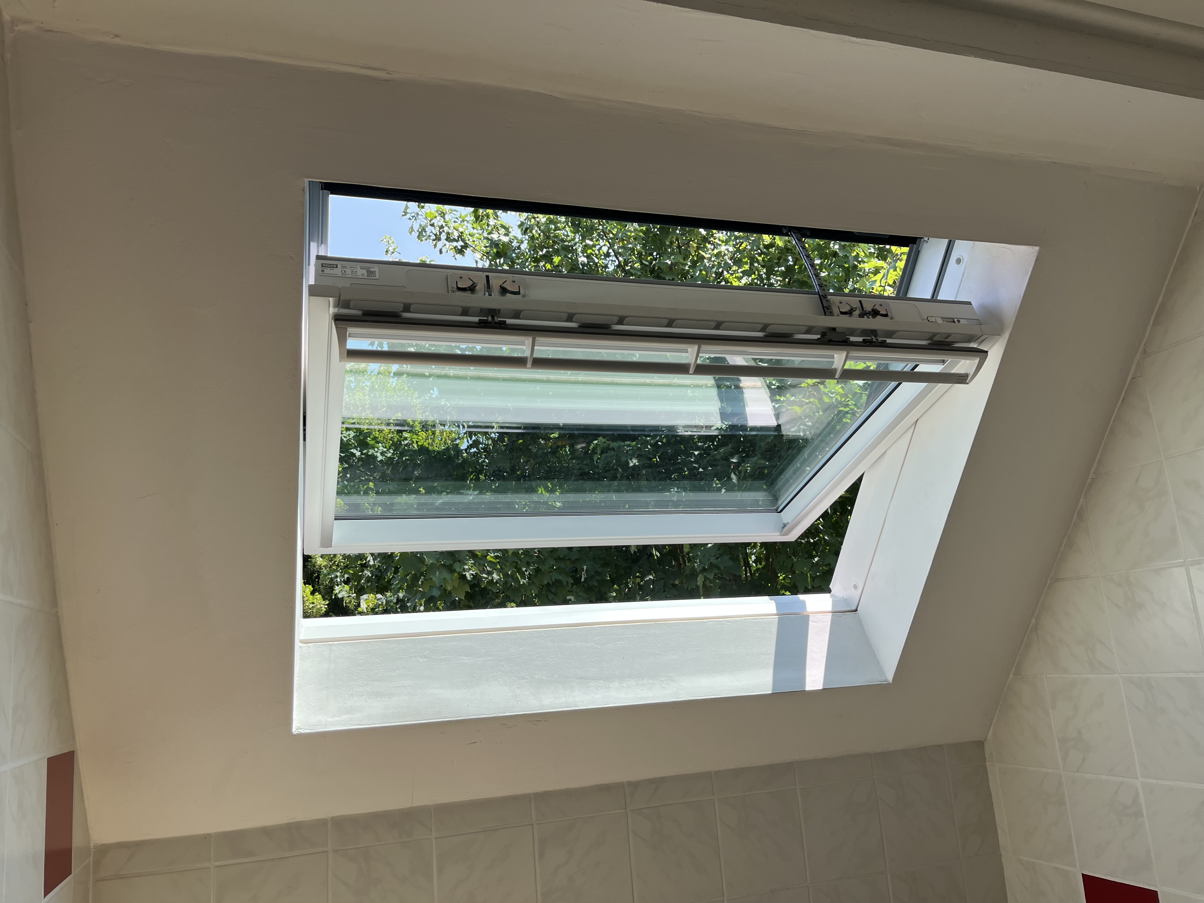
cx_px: 602
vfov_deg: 53.1
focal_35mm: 26
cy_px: 452
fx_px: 904
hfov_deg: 67.3
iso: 50
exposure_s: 1/928
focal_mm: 5.1
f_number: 1.6
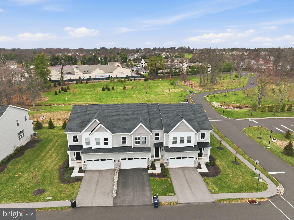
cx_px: 147
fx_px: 204
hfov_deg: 71.6
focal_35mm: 24
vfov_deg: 56.8
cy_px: 110
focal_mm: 12.3
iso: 400
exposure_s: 1/240
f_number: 8
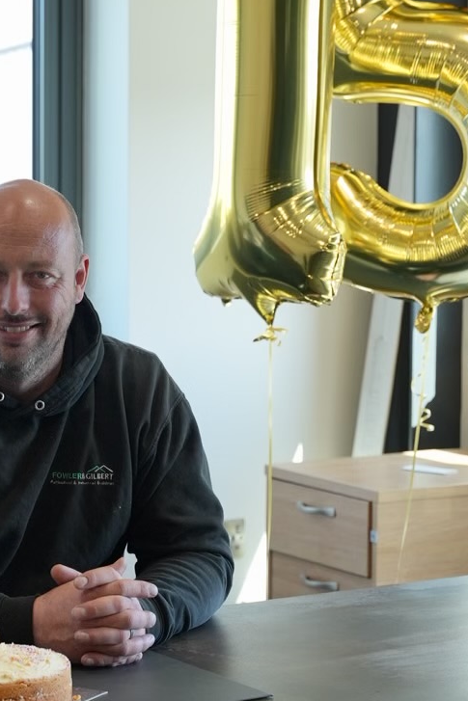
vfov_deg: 18.4
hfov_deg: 12.3
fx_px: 2163
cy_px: 308
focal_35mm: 111
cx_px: 131
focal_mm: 49.9
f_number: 3.5
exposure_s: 1/400
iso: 640
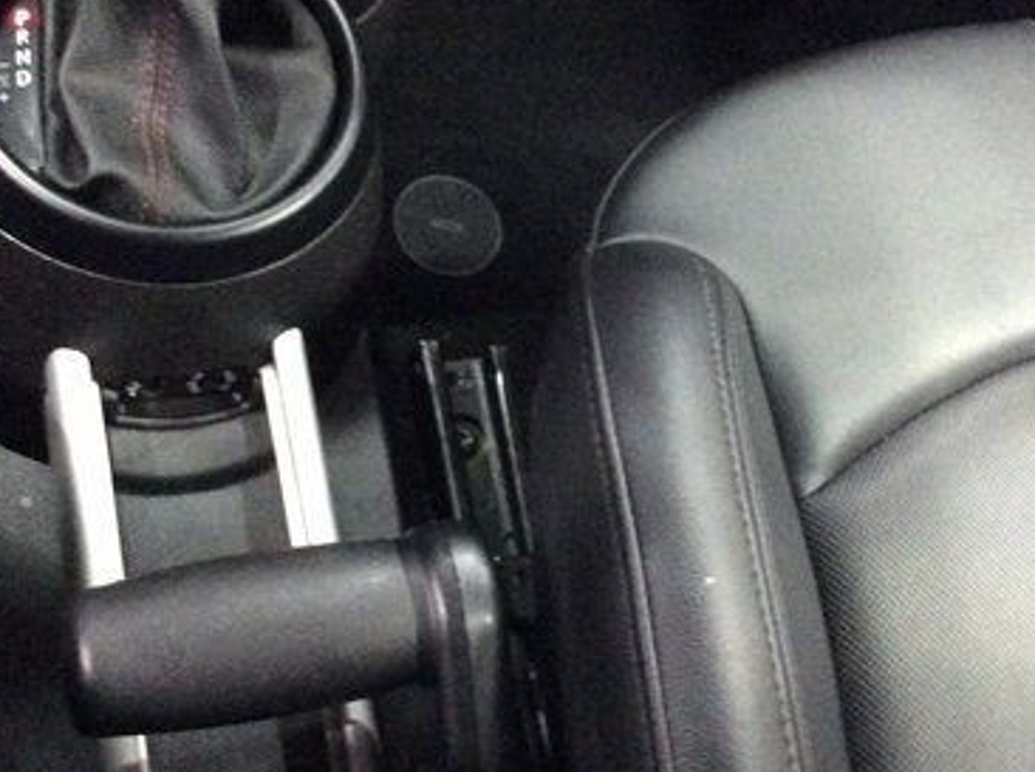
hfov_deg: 34.4
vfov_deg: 25.9
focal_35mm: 56
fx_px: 1671
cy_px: 294
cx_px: 503
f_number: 2.4
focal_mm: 3.3
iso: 640
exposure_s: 1/15
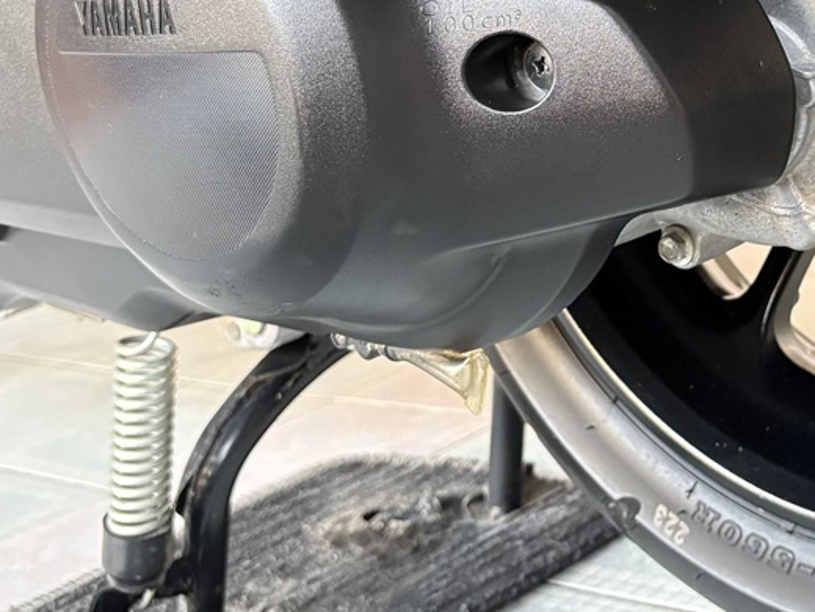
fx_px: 1507
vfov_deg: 22.3
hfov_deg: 29.4
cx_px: 686
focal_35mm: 64
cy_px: 52
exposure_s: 1/60
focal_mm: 5.96
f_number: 1.6
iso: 500
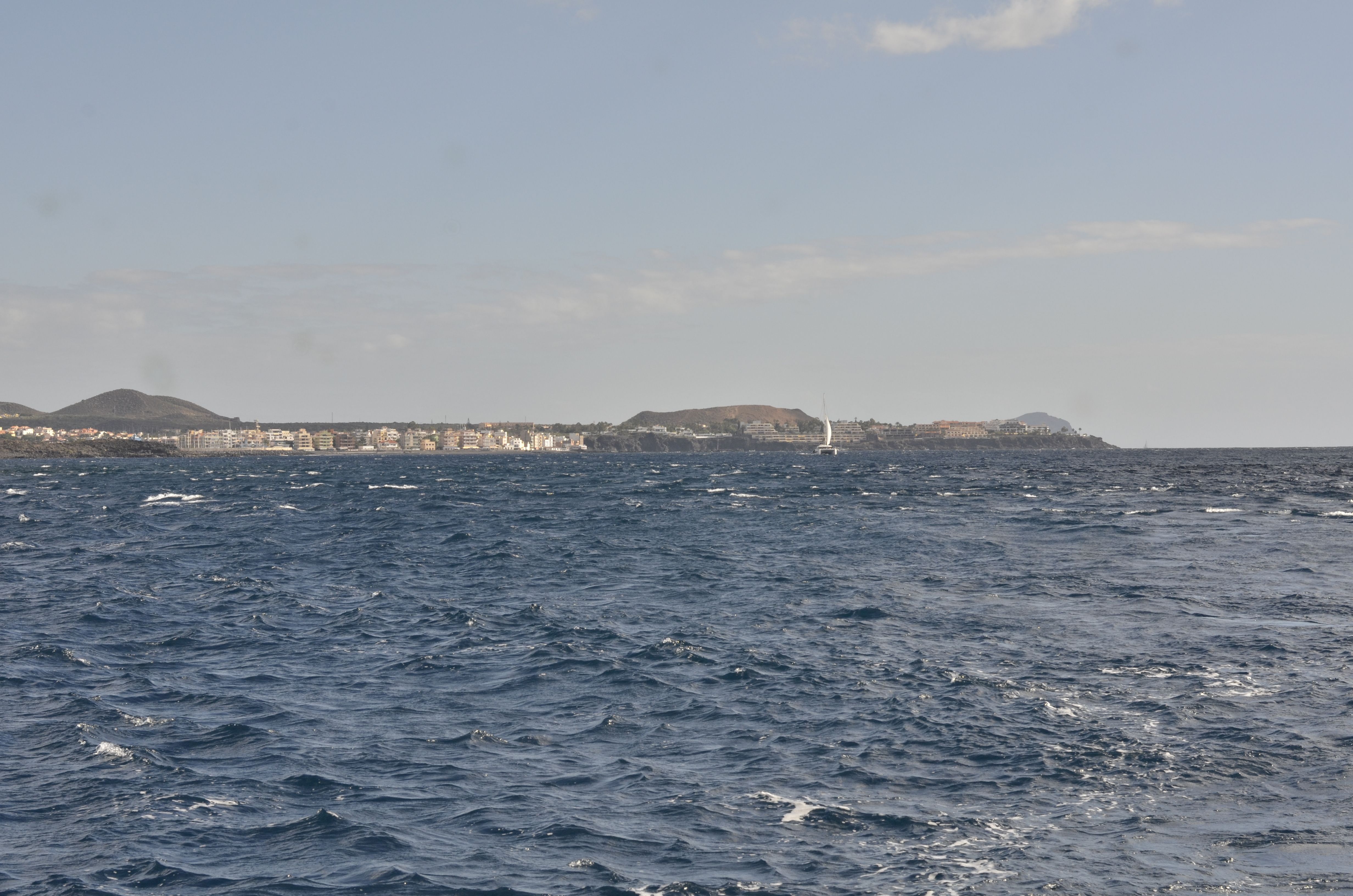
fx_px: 2813
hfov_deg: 27.0
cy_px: 448
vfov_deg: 18.1
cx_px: 676
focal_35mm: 75
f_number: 11
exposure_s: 1/500
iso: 250
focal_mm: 50
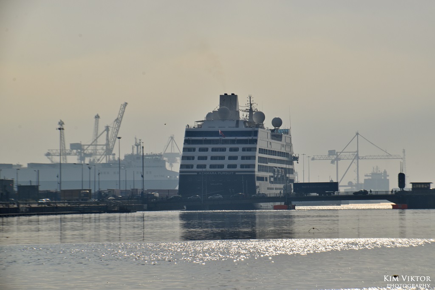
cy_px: 145
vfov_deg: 10.7
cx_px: 218
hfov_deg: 16.1
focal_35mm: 128
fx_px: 1540
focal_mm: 85
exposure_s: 1/640
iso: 200
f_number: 13
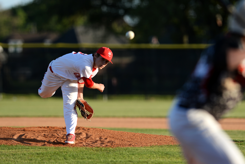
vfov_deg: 4.6
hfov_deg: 6.9
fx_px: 2042
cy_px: 82
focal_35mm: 300
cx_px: 122
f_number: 4
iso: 200
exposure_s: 1/1600
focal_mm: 300
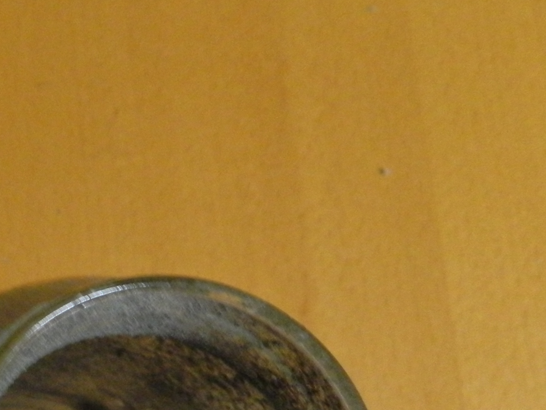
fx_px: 1088
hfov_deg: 25.3
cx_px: -107
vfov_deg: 20.6
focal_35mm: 69
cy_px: 419
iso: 400
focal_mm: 4.5
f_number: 3.1
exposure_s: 1/15
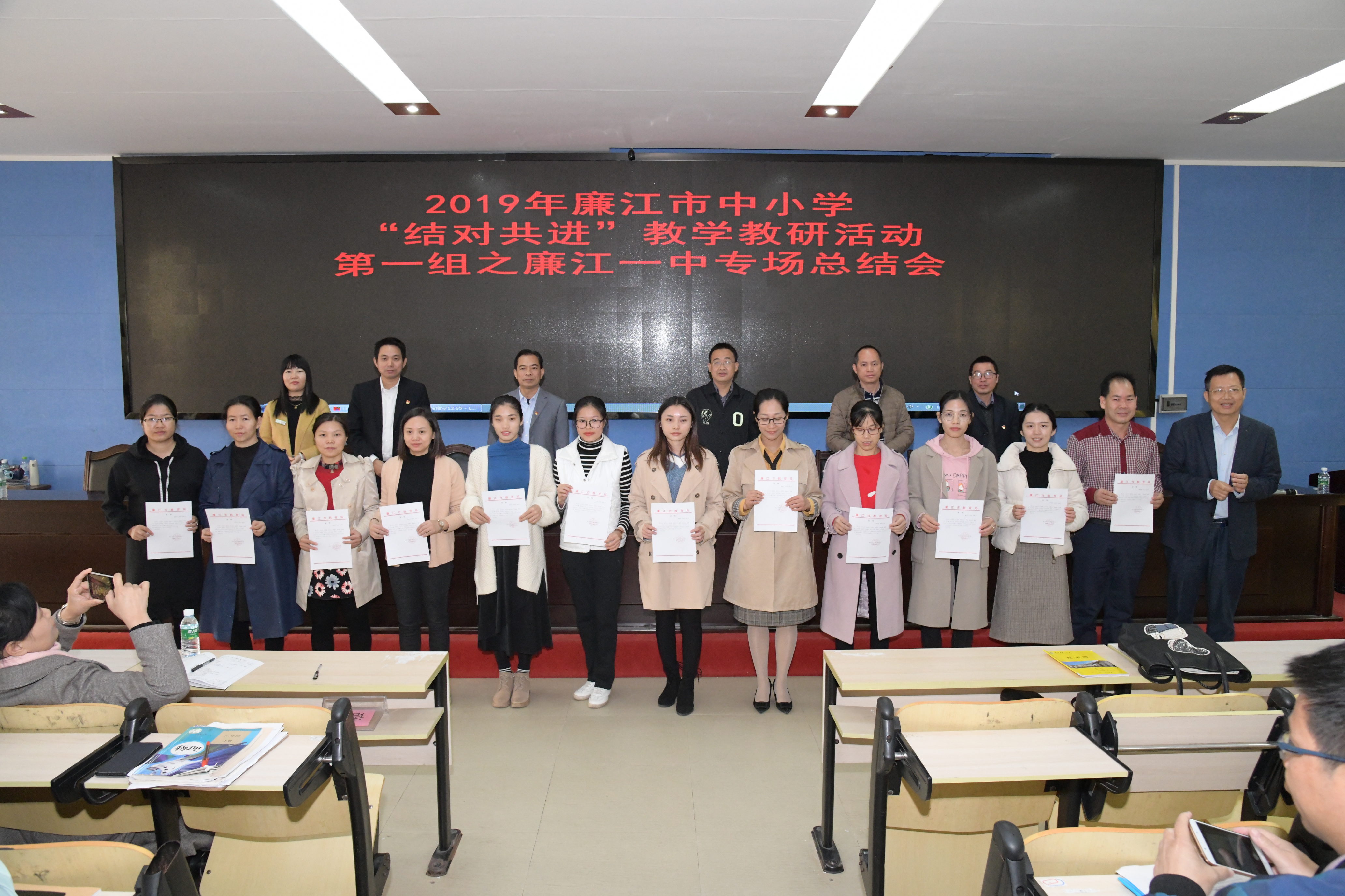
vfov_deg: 53.1
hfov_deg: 73.7
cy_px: 448
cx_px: 672
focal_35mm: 24
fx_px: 897
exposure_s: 1/125
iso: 7200
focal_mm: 24
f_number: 8
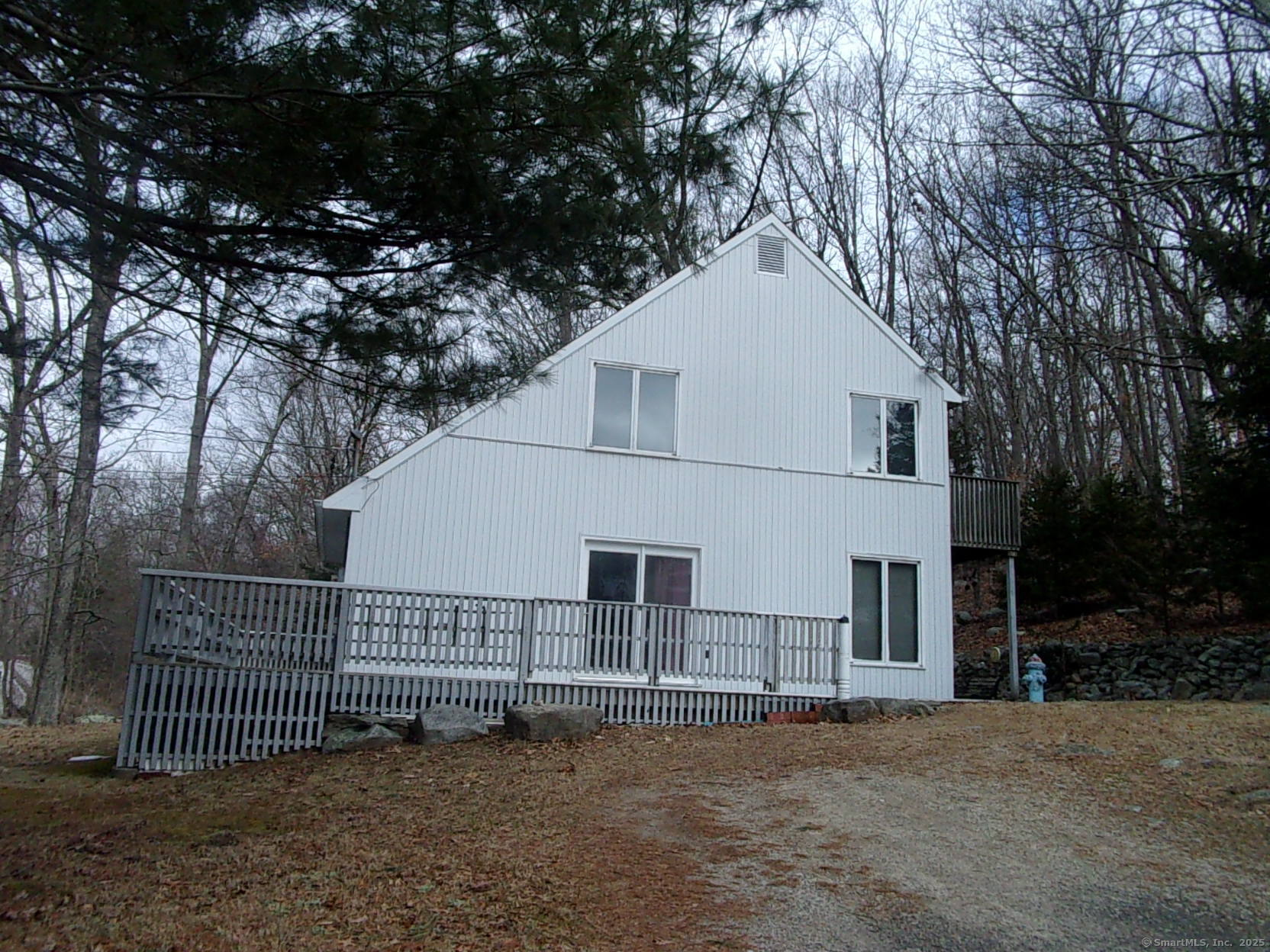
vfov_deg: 49.7
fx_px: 1027
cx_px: 635
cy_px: 476
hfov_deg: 63.4
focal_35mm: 28
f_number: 10.8
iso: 320
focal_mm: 5.1
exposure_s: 1/180
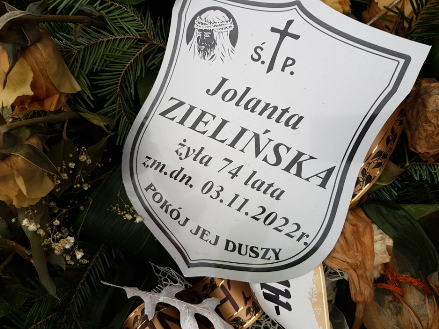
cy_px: 164
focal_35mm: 26
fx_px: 330
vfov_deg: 53.1
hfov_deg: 67.3
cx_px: 220
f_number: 1.7
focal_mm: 4.2
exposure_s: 1/100
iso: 64
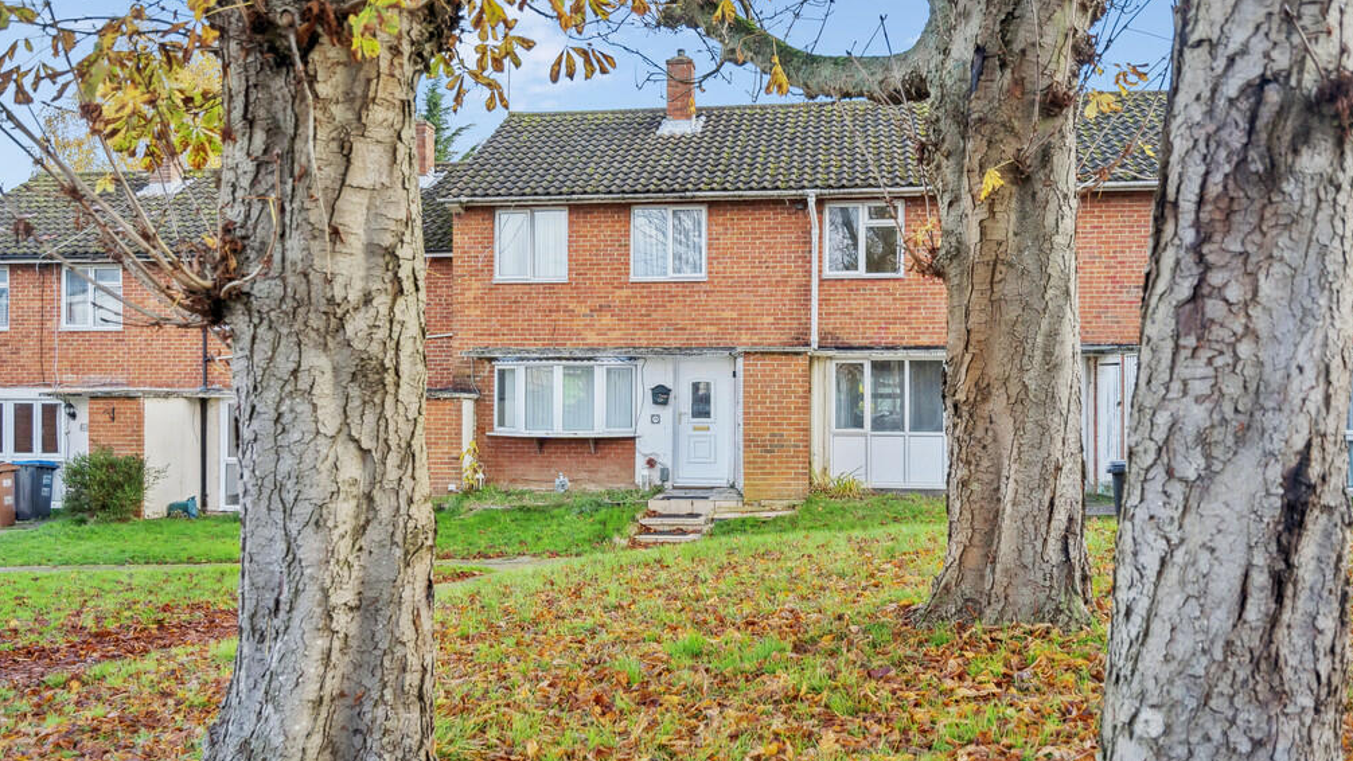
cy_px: 422
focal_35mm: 32
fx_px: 1148
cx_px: 674
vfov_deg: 36.6
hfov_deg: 61.0
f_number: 4
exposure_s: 1/800
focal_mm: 30
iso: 400
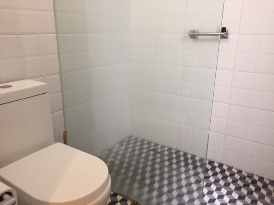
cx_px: 137
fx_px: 230
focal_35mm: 29
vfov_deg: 48.2
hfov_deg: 61.6
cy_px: 102
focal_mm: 4.15
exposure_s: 1/30
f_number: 2.2
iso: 125
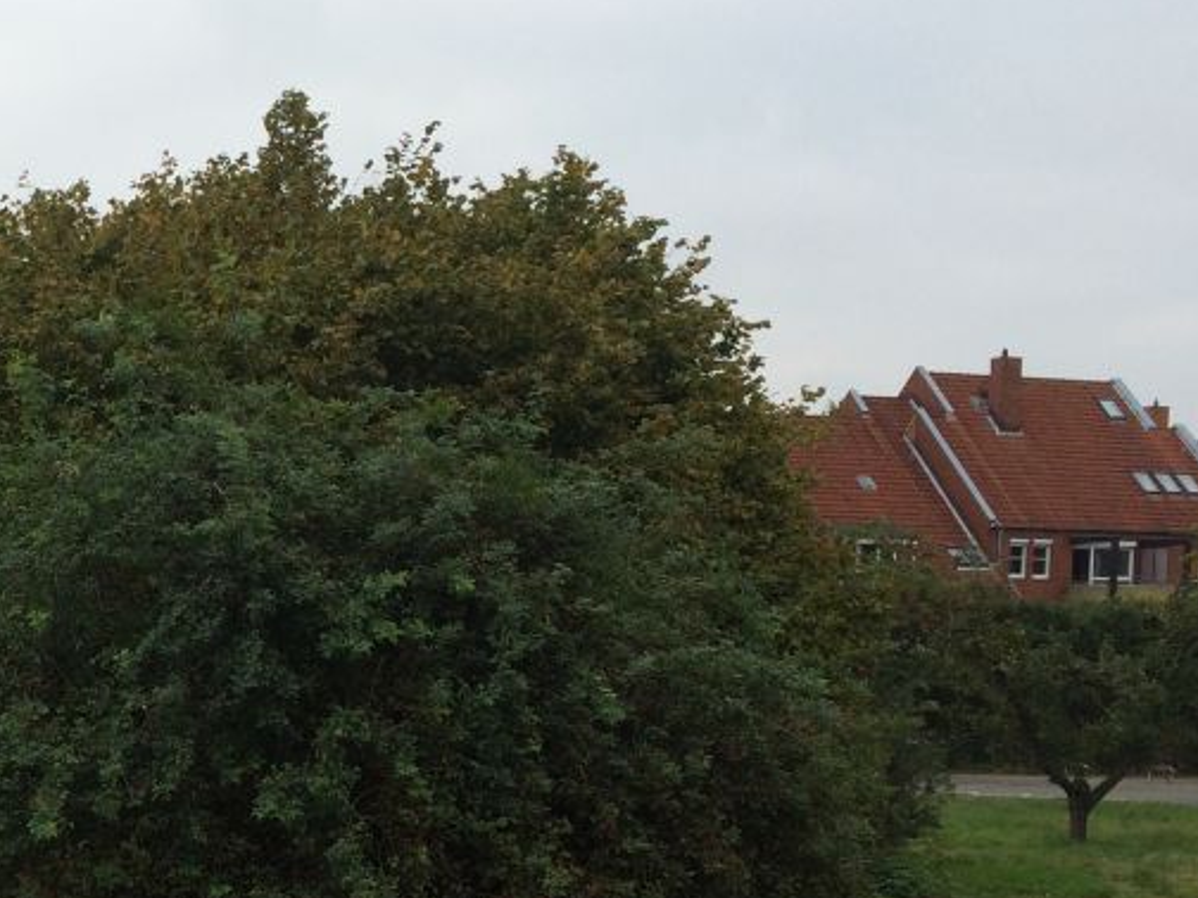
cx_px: -76
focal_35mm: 69
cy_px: 748
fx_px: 2388
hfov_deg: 26.3
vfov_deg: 21.0
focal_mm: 4.15
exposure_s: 1/912
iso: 32
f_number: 2.2
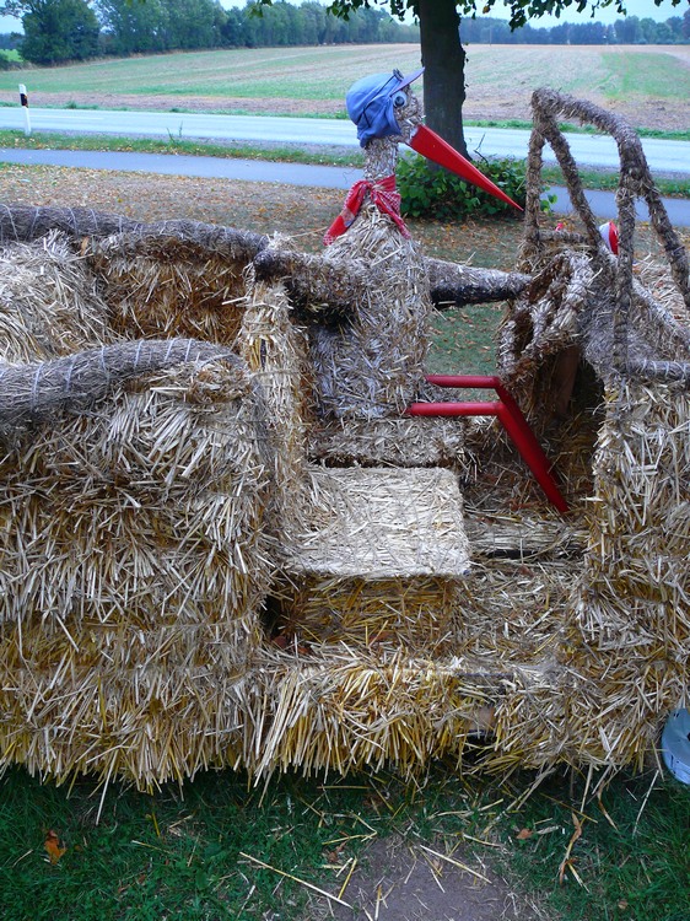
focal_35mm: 35
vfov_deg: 52.6
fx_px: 931
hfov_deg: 40.7
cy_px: 460
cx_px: 345
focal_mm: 7.4
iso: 200
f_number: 2.8
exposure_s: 1/60
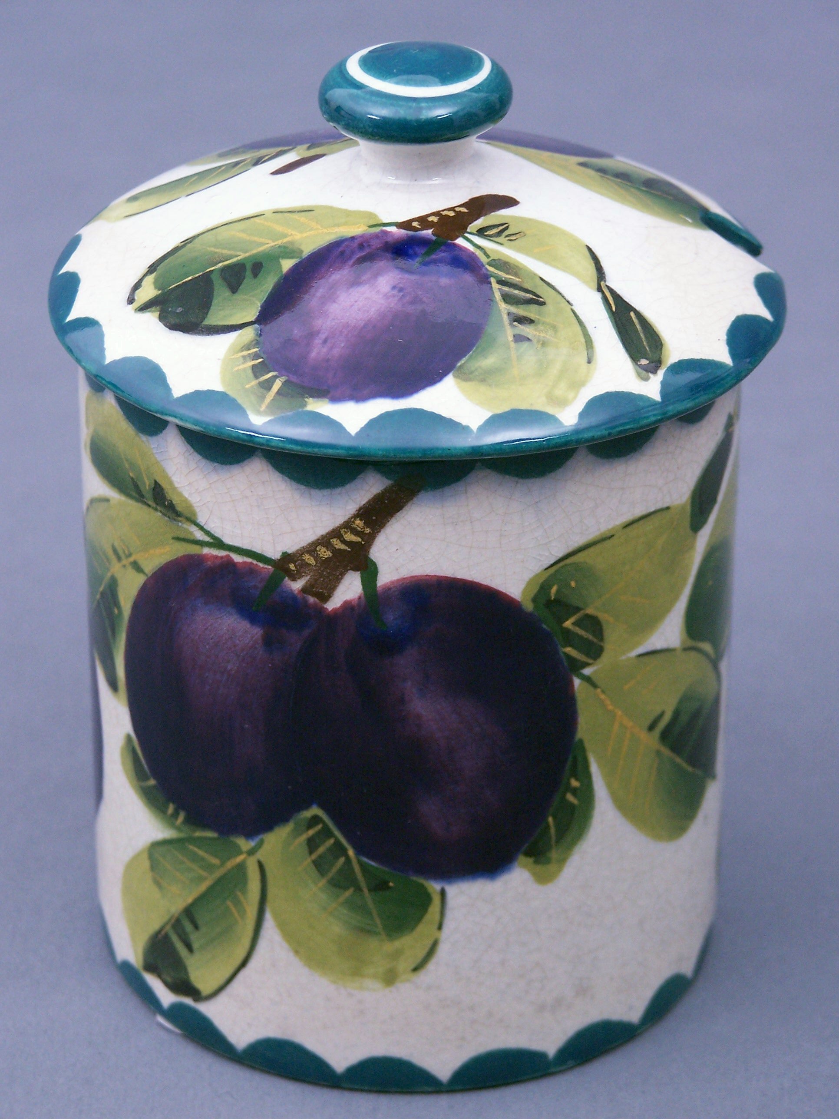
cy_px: 560
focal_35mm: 128
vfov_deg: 15.4
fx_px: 4137
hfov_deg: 11.6
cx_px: 420
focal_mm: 21.2
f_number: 3.2
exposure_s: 1/20
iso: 140
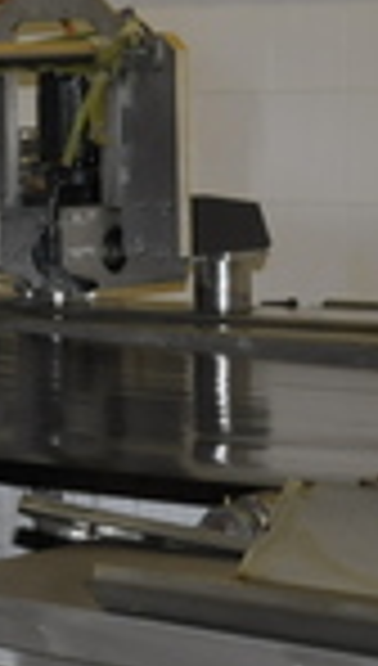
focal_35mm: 148
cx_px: -418
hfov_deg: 7.8
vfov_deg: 14.5
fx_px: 2619
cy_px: 376
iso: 800
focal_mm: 20
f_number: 3.8
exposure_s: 1/60
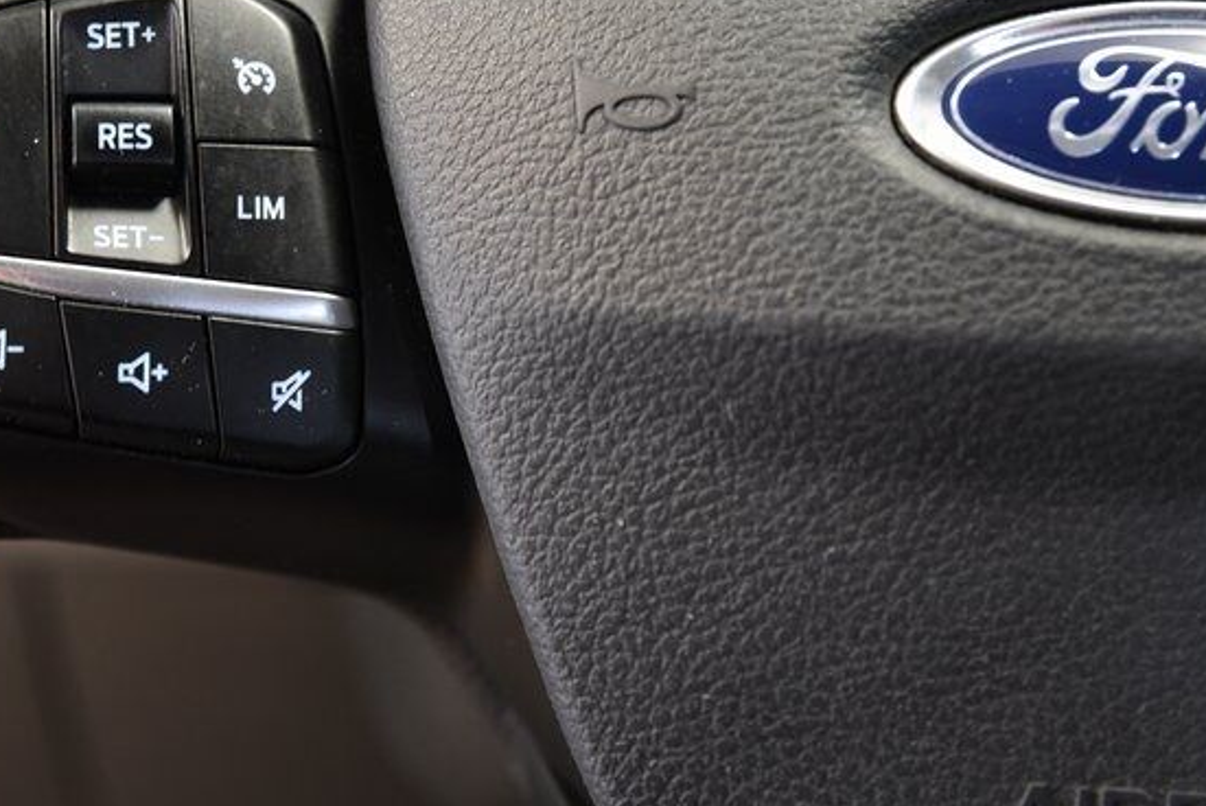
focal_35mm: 93
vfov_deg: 14.6
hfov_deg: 21.9
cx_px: 462
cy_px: 160
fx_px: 3117
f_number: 4
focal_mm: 50
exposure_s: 1/20
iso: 1600
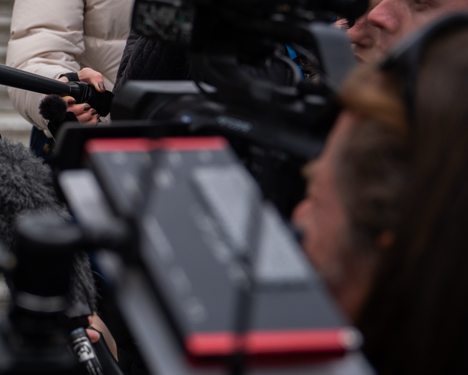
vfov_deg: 18.0
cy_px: 90
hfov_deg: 19.8
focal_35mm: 85
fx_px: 1177
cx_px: -210
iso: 160
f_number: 2.8
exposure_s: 1/500
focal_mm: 31
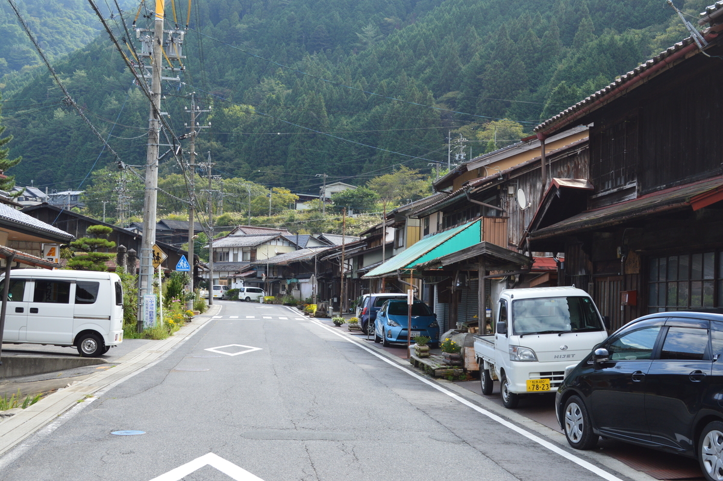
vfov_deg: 25.7
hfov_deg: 37.9
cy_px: 240
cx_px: 362
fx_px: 1053
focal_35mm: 52
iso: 400
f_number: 10
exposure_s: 1/200
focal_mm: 35
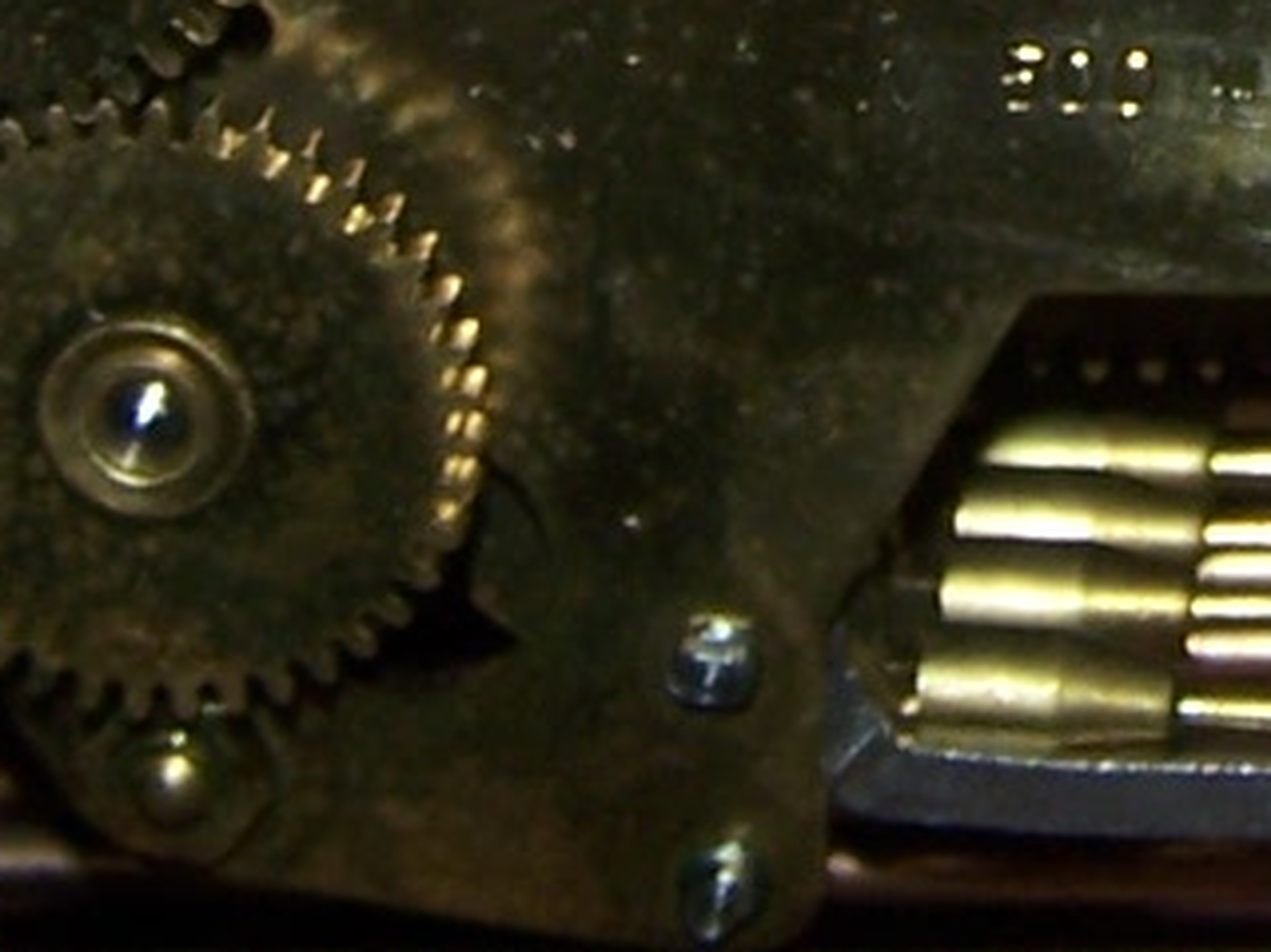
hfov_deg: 10.6
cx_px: 1375
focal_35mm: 185
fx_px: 6790
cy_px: -876
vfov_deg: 7.7
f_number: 2.8
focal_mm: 6.3
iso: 80
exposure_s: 1/60
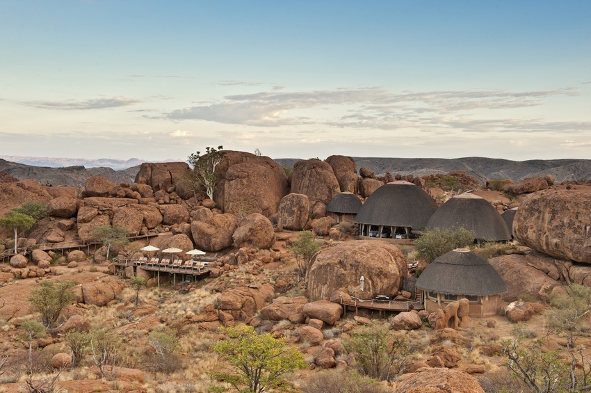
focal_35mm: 45
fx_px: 738
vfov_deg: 29.8
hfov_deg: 43.6
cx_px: 296
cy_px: 196
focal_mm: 45
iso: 500
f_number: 11
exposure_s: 1/50
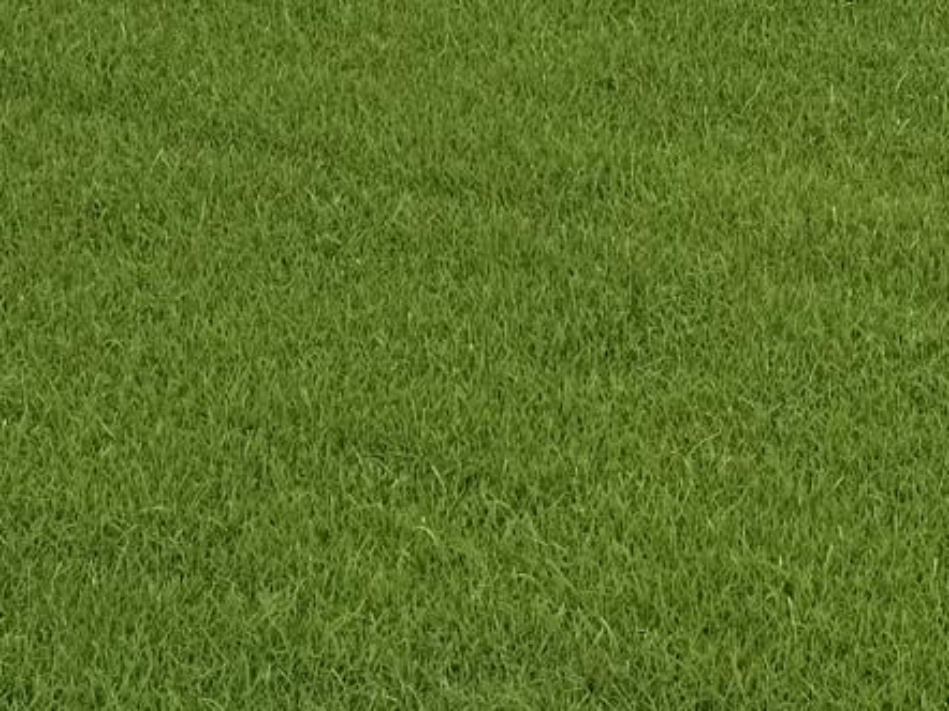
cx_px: 1123
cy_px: -1025
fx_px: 4466
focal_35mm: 163
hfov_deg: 11.9
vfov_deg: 8.3
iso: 80
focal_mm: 6.76
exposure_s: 1/2959
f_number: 1.78
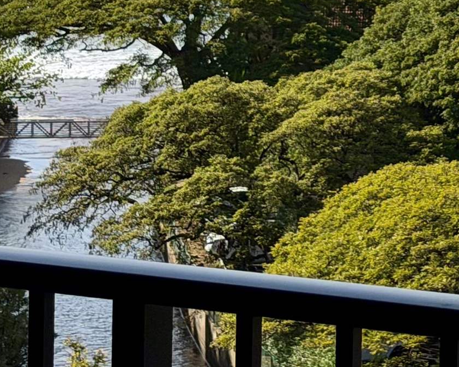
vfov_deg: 9.0
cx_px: 567
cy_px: -38
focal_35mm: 171
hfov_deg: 11.1
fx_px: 2322
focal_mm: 6.76
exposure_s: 1/6536
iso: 64
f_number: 1.78
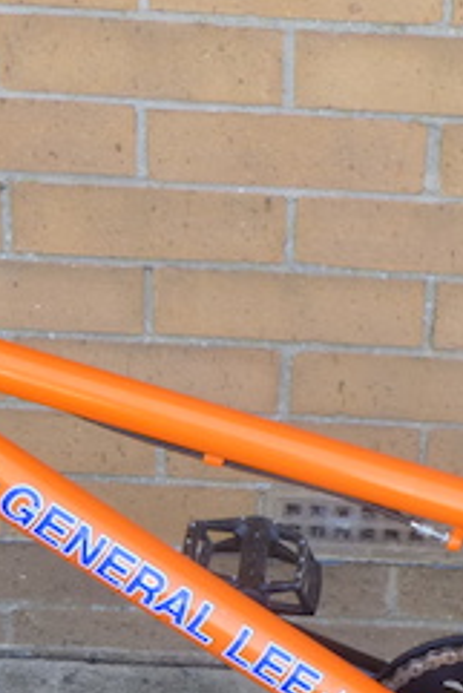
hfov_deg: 12.0
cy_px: 443
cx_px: 397
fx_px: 2196
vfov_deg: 17.9
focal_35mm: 114
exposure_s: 1/60
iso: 100
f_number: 3.6
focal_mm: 5.9
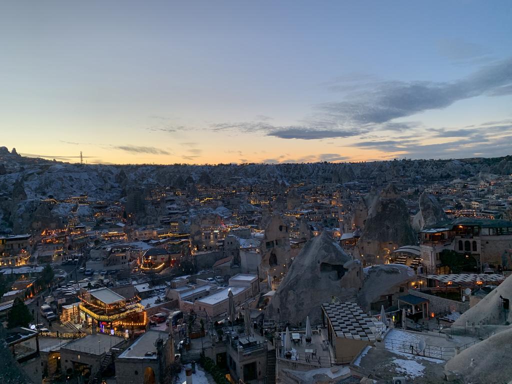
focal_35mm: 26
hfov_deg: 67.3
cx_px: 256
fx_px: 385
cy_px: 192
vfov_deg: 53.1
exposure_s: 1/121
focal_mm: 4.25
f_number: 1.8
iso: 64
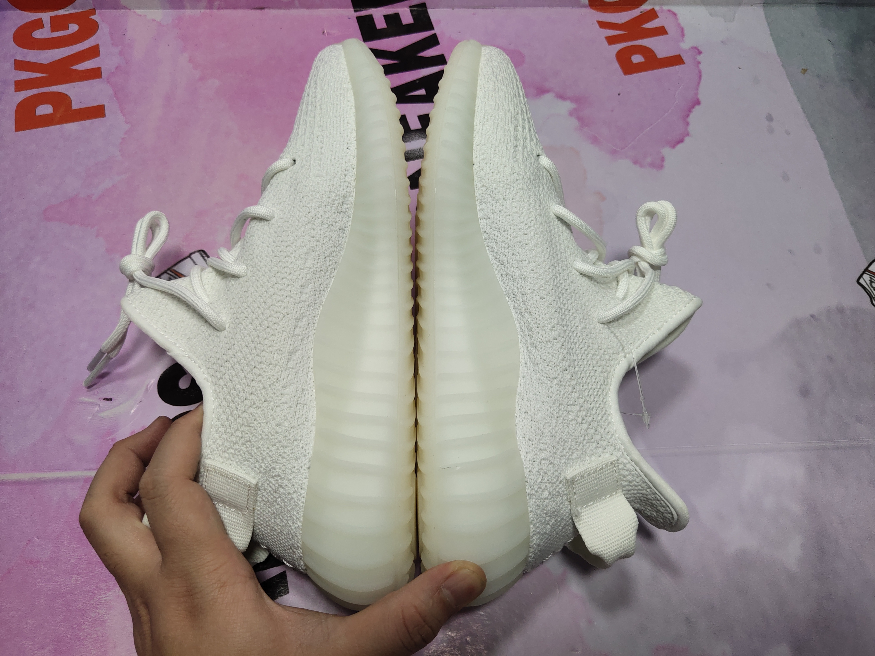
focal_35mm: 30
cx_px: 438
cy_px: 328
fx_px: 758
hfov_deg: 60.0
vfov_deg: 46.8
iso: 50
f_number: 1.79
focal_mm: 4.35
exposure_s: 1/120
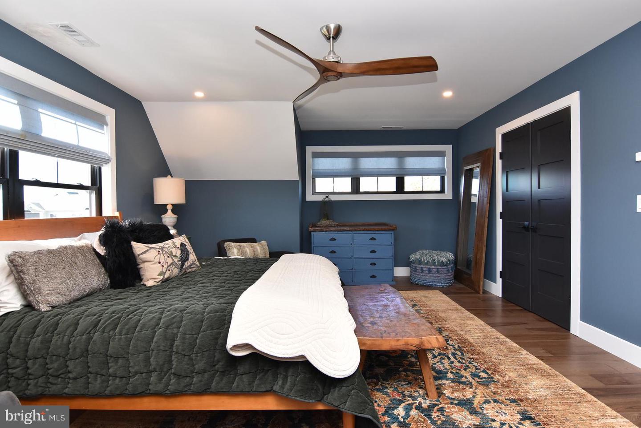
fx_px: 321
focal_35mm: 18
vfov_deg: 67.5
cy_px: 214
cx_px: 320
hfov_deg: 90.0
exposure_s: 1/80
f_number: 7.1
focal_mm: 12
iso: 800
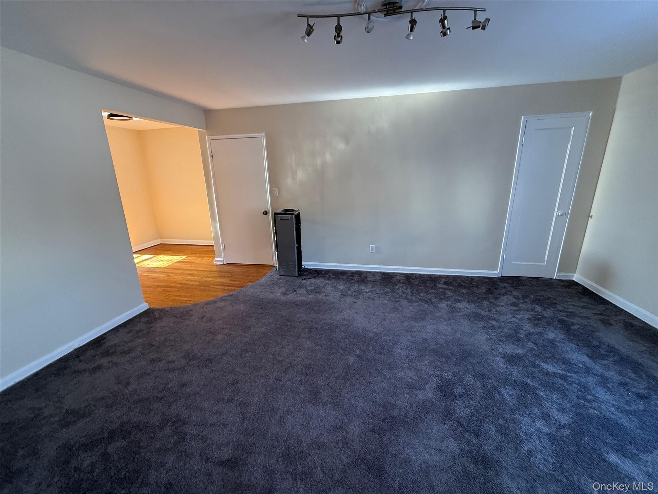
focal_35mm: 14
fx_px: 266
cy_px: 247
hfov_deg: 102.1
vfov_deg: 85.7
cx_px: 329
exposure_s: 1/99
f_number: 2.2
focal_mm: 2.22
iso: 320
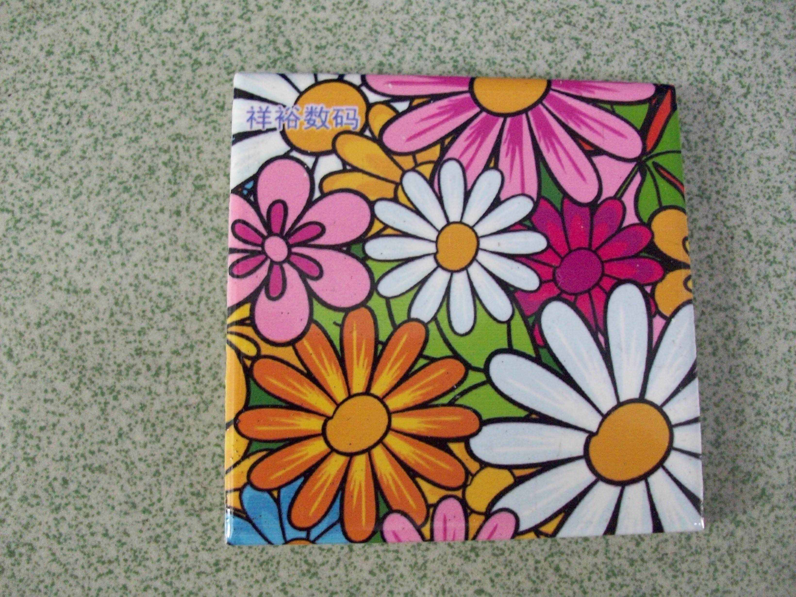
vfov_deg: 41.8
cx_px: 398
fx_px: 782
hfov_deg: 54.0
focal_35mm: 34
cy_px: 298
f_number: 2.8
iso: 225
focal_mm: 5.7
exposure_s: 1/8
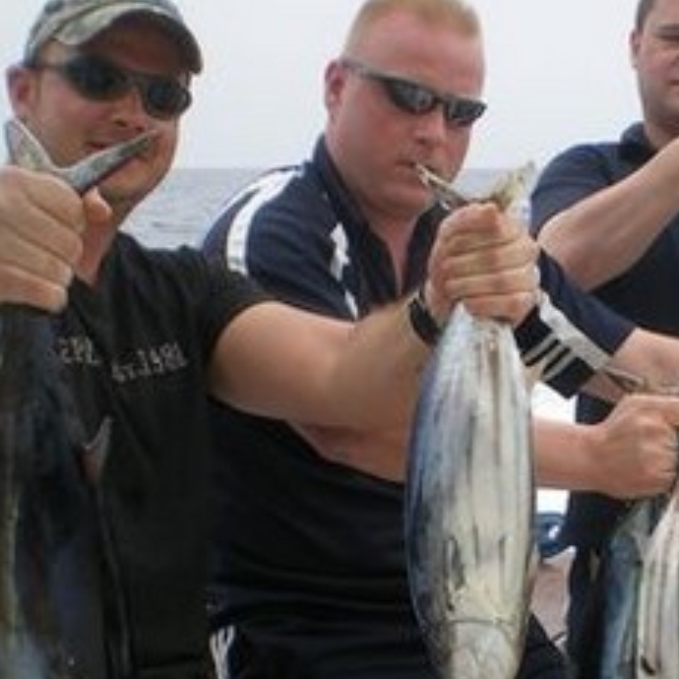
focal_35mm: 87
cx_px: 596
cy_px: 478
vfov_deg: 19.8
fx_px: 1931
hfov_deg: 19.6
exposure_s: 1/400
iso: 50
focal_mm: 6.3
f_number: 4.6
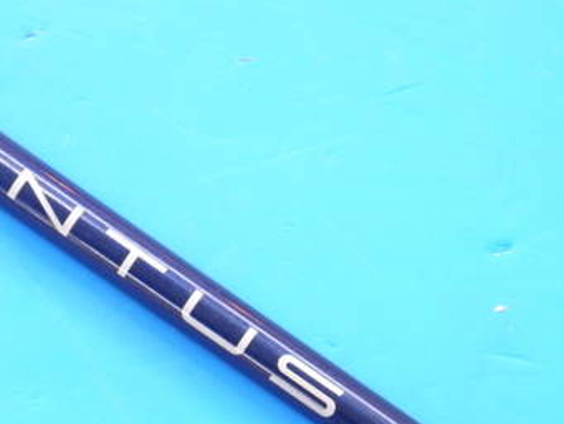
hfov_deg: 14.2
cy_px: 373
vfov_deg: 10.6
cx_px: 238
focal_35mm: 139
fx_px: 2266
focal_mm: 37
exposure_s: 1/50
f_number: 5.4
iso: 800
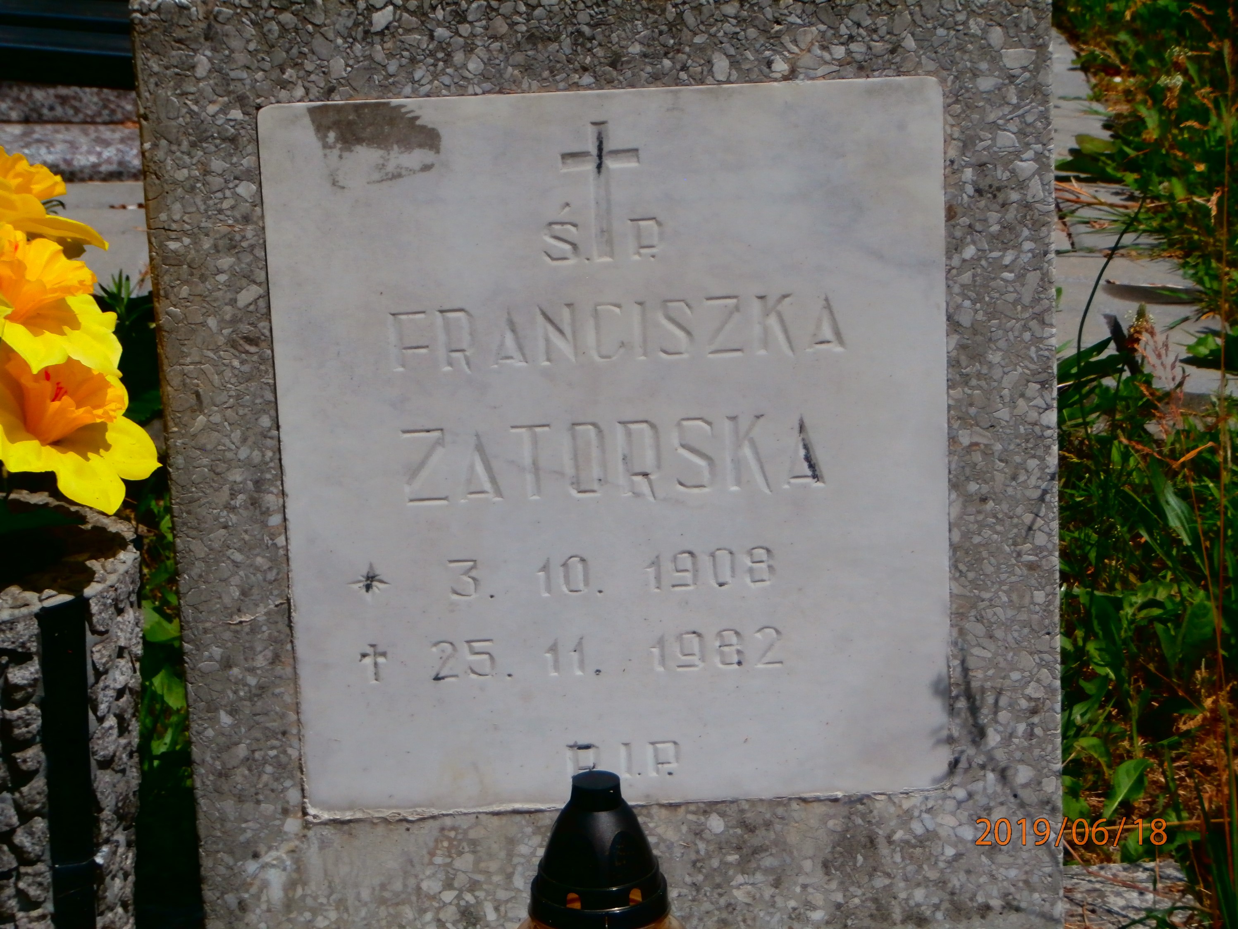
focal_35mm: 110
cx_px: 619
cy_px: 464
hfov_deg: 17.9
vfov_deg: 13.5
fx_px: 3934
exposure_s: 1/1250
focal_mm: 19.54
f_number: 5.4
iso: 100
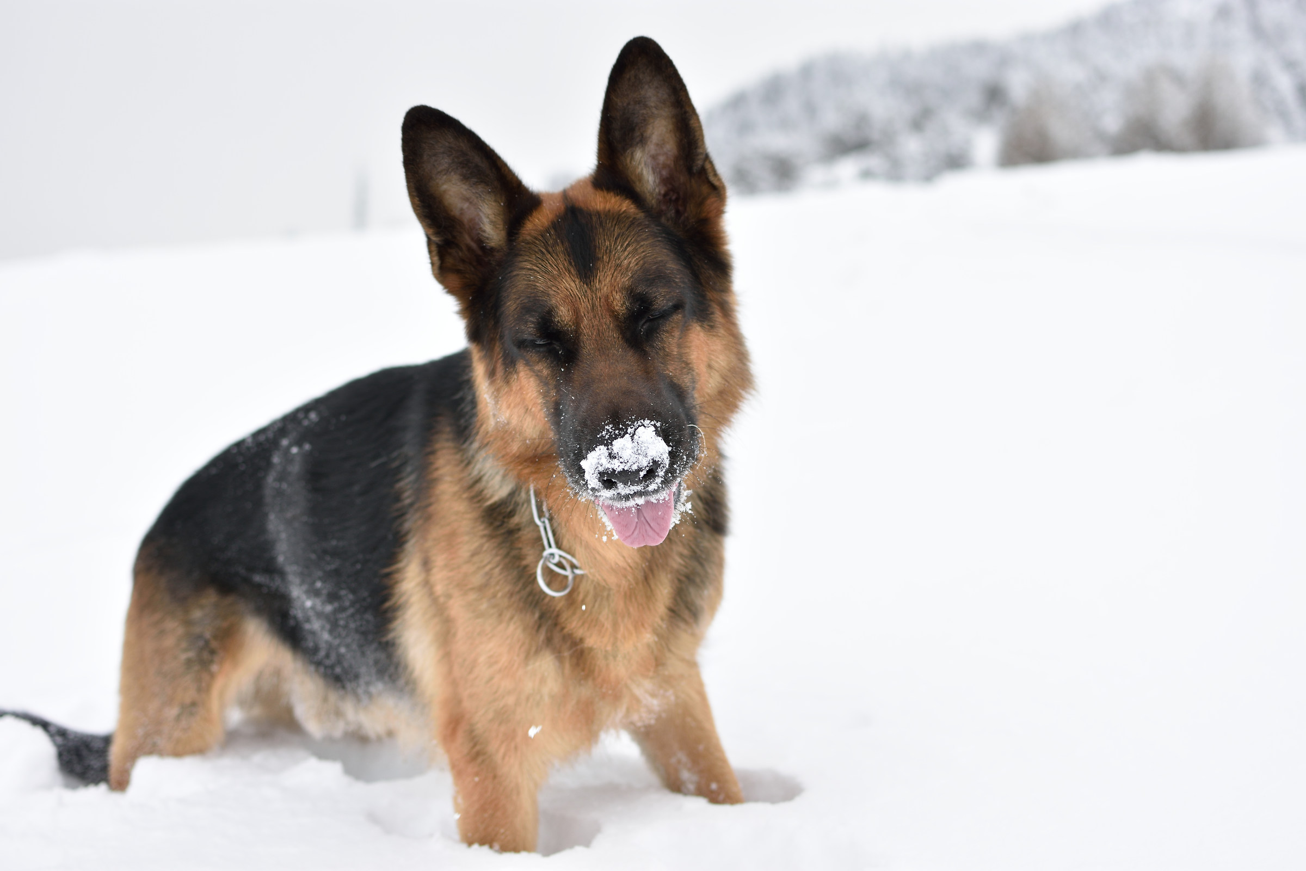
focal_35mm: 52
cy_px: 436
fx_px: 1904
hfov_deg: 37.9
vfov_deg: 25.8
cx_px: 653
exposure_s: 1/640
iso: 100
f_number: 2.5
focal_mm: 35
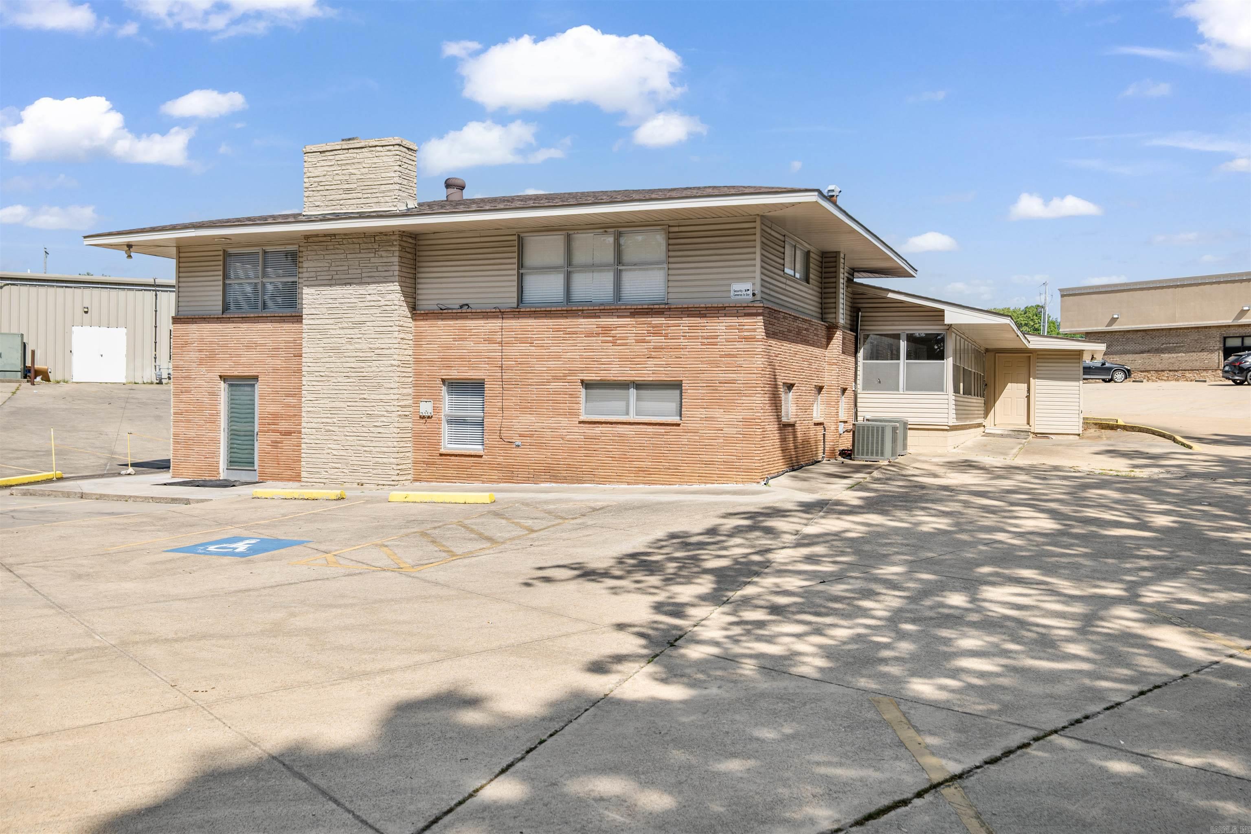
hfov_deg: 61.9
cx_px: 626
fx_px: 1042
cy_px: 417
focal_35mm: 30
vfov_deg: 43.6
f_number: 7.1
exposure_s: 1/80
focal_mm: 30
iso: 100
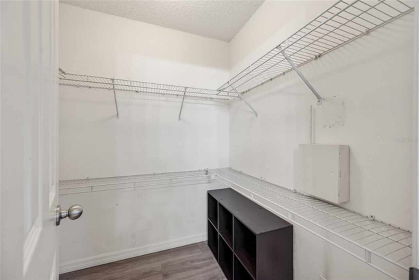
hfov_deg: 104.2
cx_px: 210
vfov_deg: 81.2
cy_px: 140
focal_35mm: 14
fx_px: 163
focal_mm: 14
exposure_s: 1/13
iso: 250
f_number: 6.3
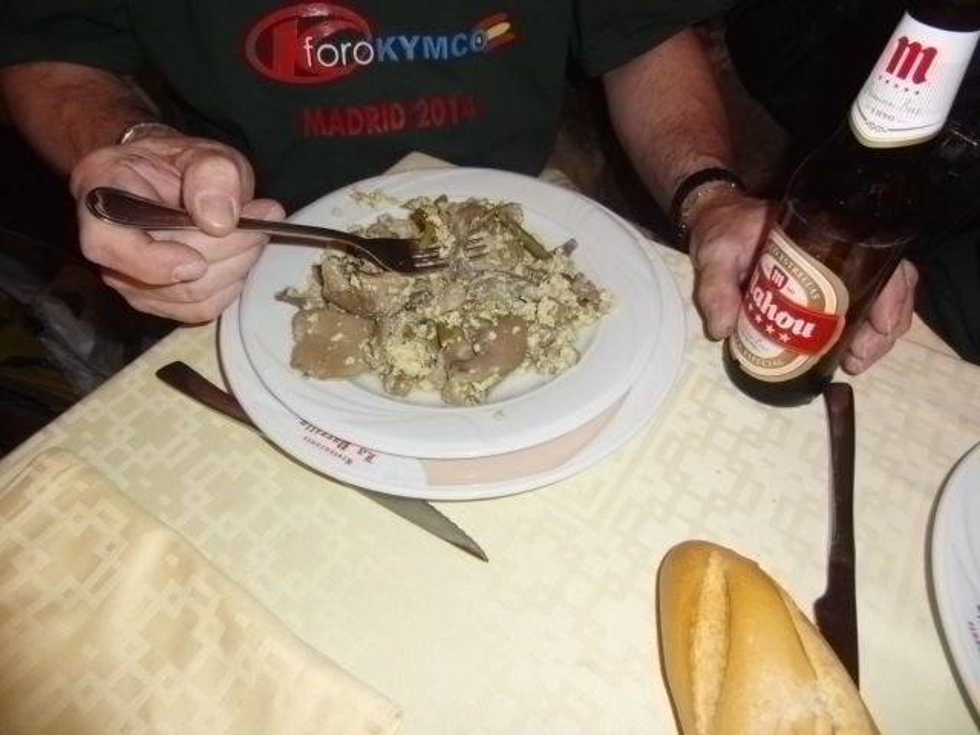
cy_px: 368
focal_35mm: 24
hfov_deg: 71.6
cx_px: 490
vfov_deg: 56.8
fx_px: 679
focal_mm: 4.3
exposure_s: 1/60
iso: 200
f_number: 3.2
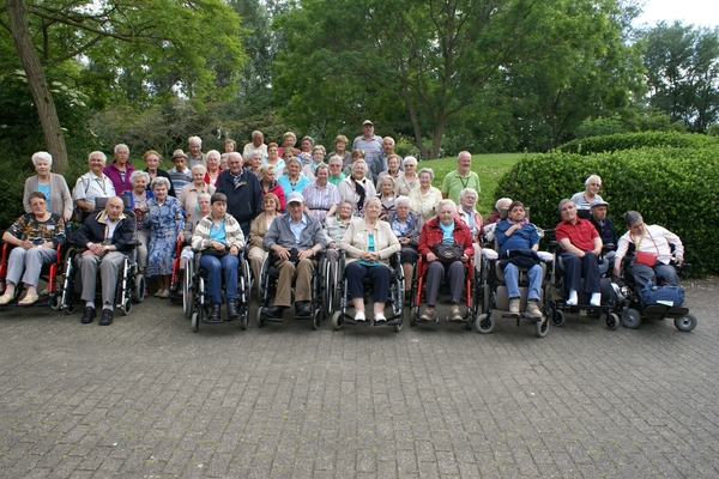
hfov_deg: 67.4
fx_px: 539
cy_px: 240
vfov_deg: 47.9
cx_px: 360
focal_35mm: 27
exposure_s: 1/60
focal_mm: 18
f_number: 8
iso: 100
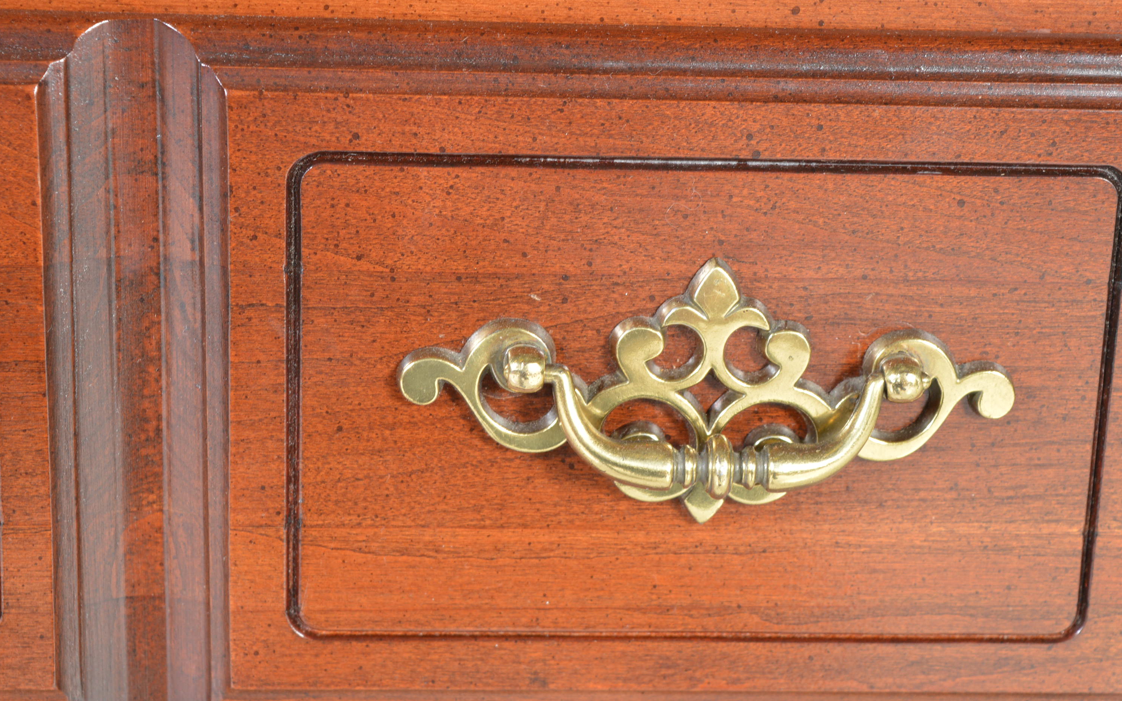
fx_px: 2584
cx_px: 561
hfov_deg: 24.5
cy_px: 368
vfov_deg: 15.5
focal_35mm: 85
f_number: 7.1
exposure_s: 1/80
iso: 400
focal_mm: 55
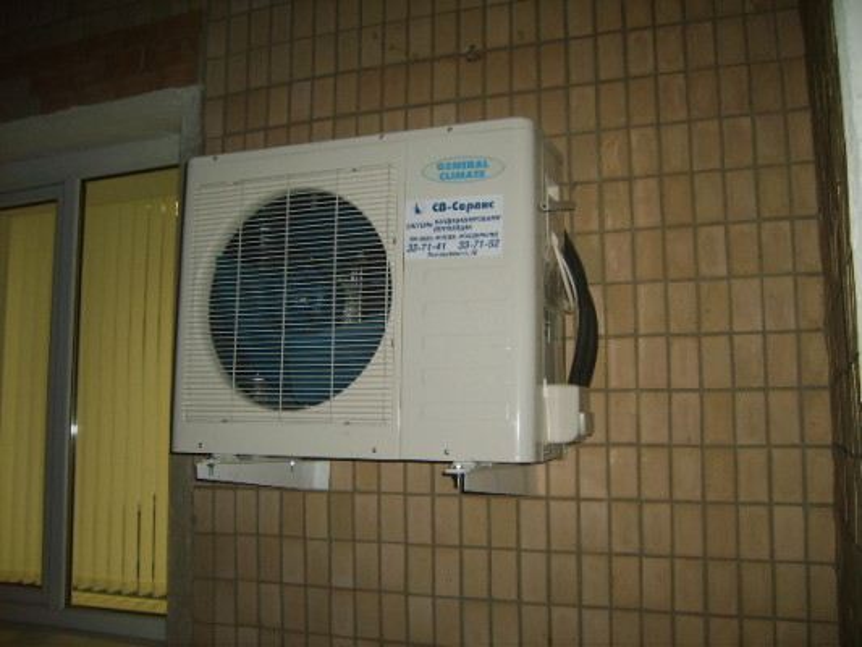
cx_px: 431
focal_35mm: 35
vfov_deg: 40.7
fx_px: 872
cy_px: 324
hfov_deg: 52.6
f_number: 2.8
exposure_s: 1/30
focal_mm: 5.8
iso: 100
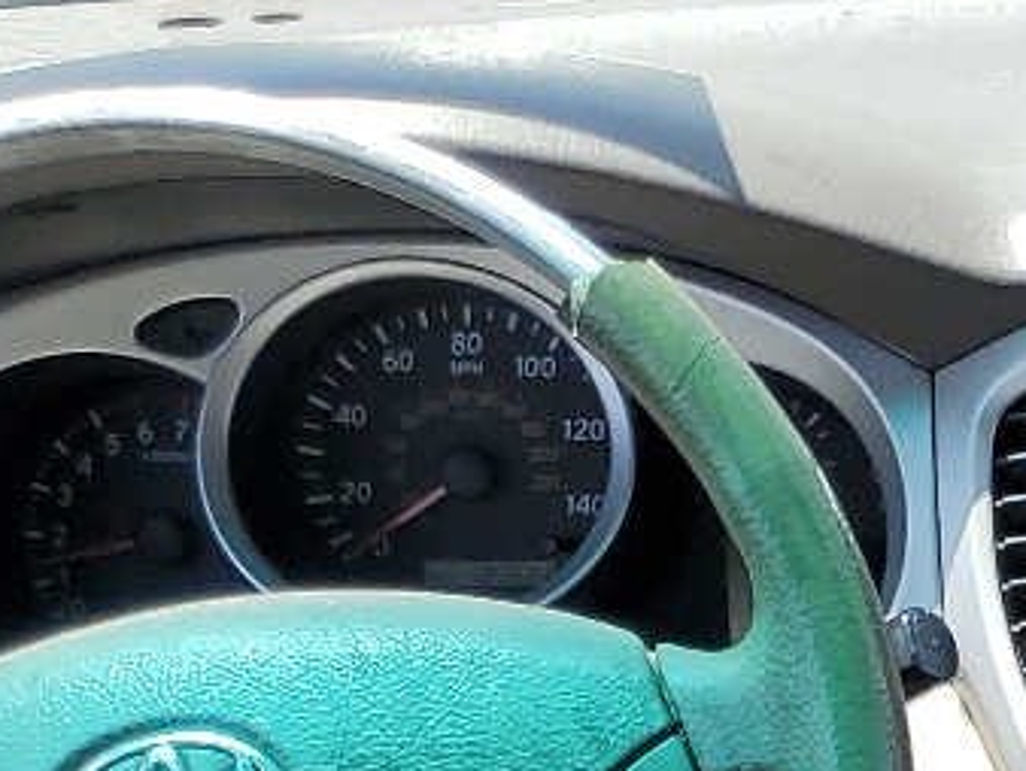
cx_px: 1566
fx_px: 3648
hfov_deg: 14.8
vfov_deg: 10.6
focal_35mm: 123
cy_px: 1745
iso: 50
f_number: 1.5
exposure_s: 1/714
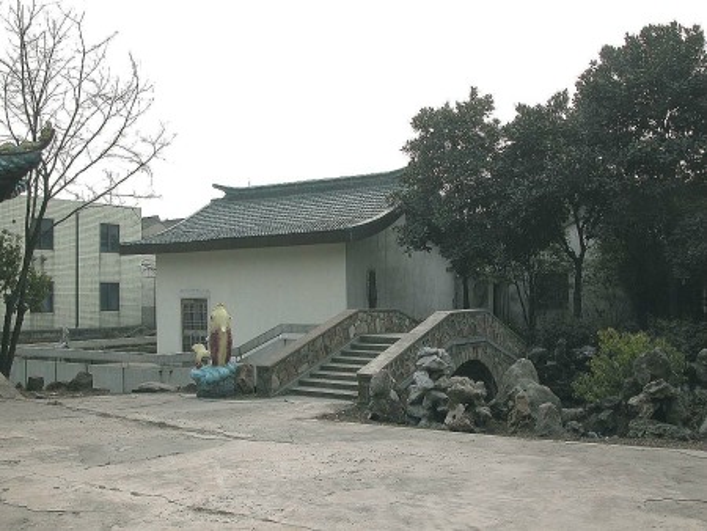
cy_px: 266
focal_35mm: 34
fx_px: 695
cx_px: 354
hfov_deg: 53.9
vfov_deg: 41.8
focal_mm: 8.9
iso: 100
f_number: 8
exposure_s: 1/123
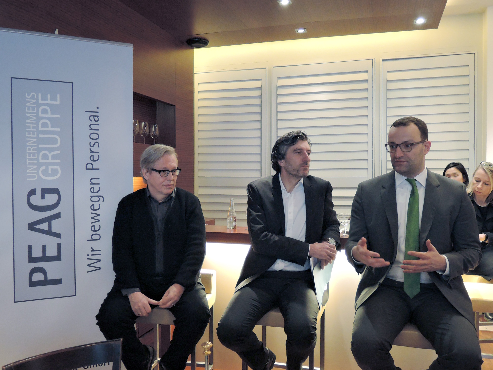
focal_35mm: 31
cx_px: 246
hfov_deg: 58.4
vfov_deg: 45.4
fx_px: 442
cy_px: 185
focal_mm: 6.6
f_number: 2.2
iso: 1250
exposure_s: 1/60
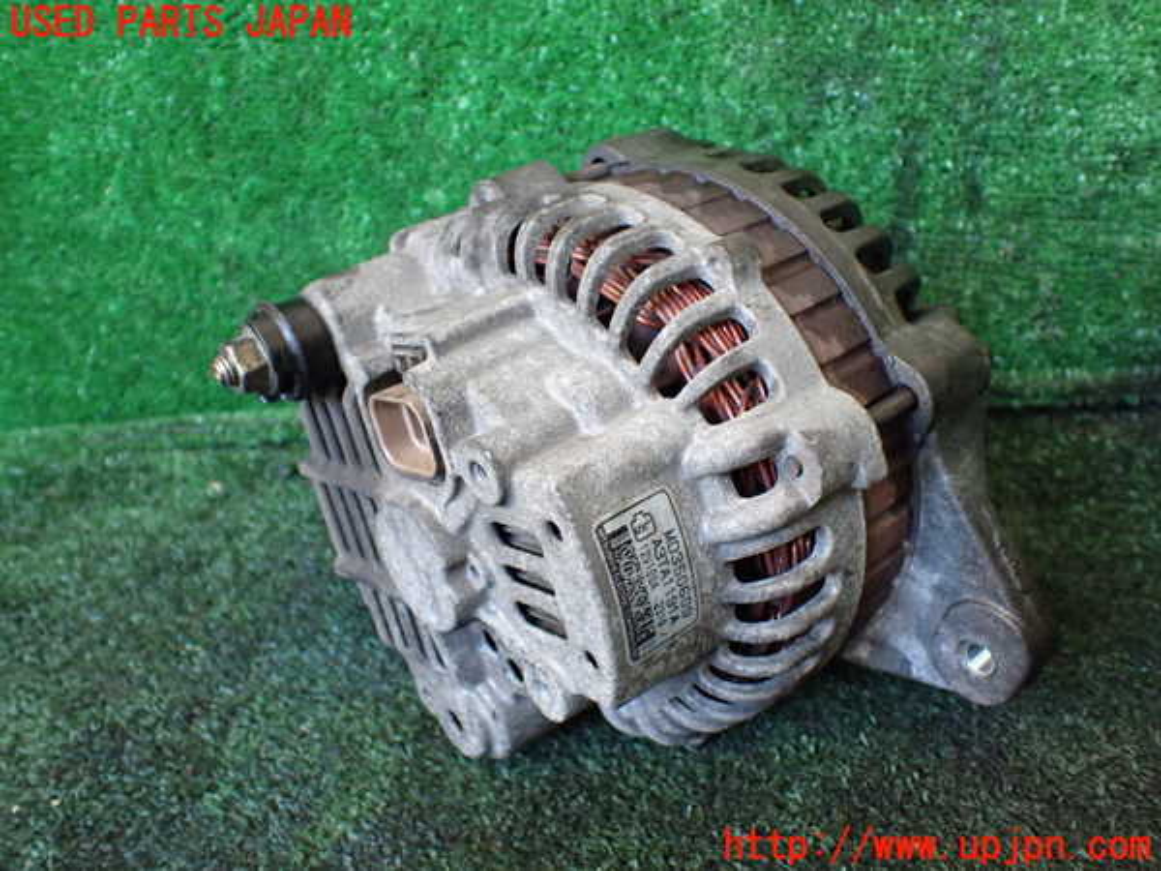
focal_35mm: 30
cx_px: 580
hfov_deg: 60.0
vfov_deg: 46.8
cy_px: 436
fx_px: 1006
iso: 800
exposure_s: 1/125
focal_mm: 5.4
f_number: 2.3
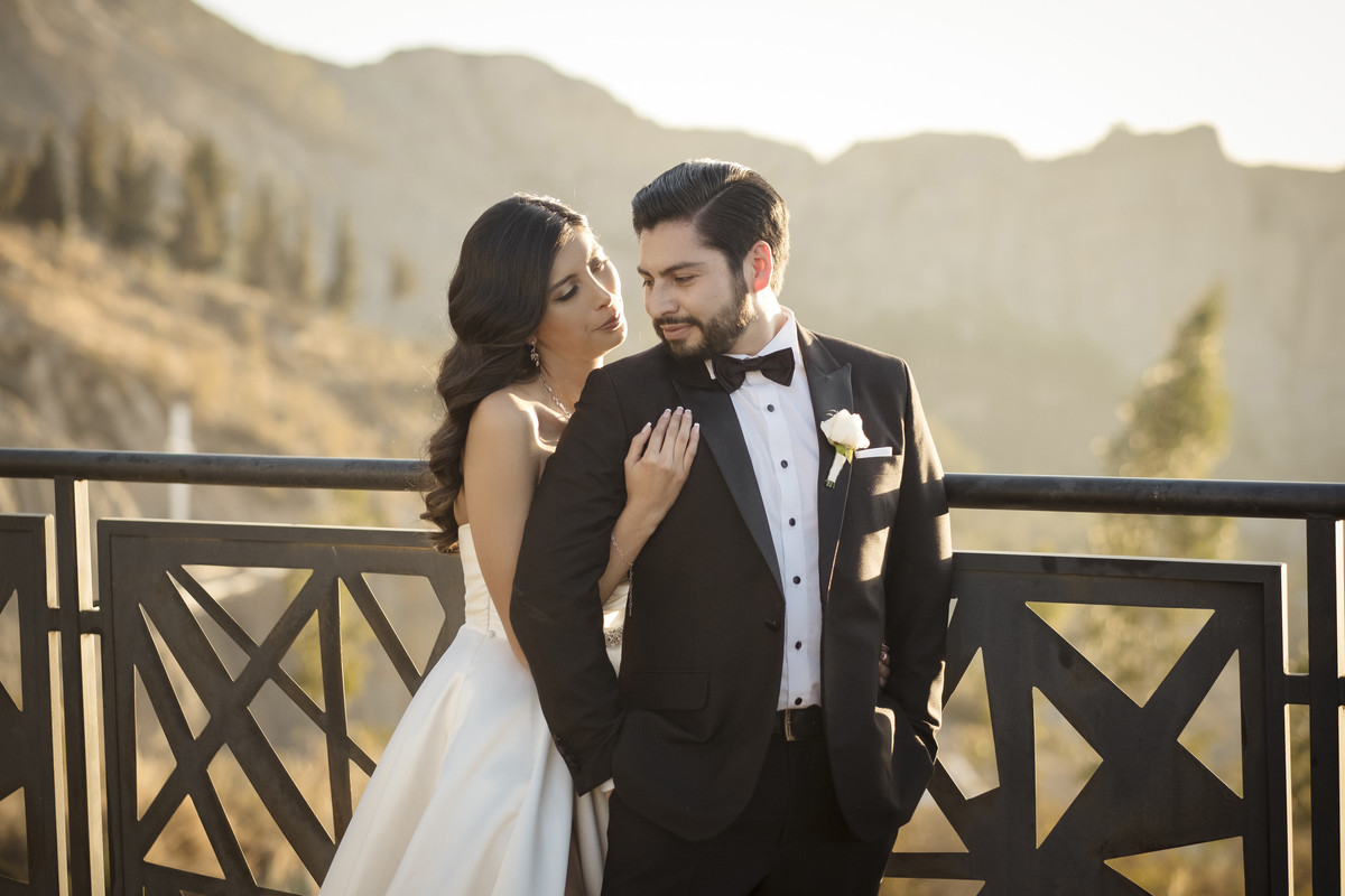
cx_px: 672
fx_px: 3138
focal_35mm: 84
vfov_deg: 16.3
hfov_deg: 24.2
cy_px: 448
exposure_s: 1/1600
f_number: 2
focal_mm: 56
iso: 640
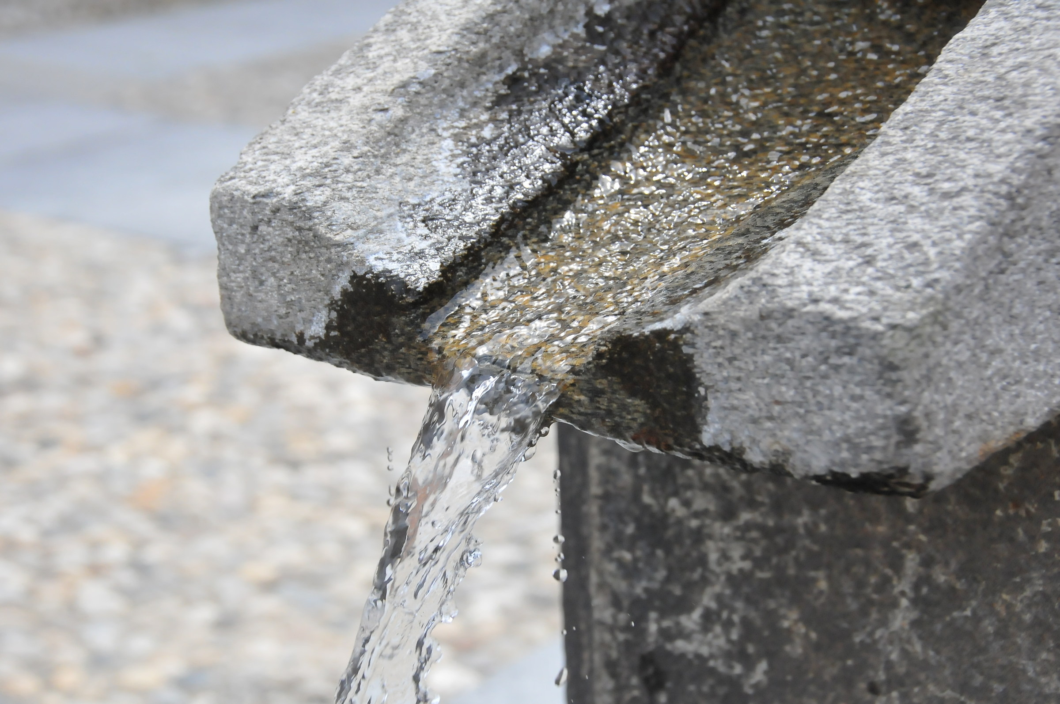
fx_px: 2294
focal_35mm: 78
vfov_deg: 17.4
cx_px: 530
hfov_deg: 26.0
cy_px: 352
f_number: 9
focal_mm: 52
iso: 1600
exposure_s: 1/1000
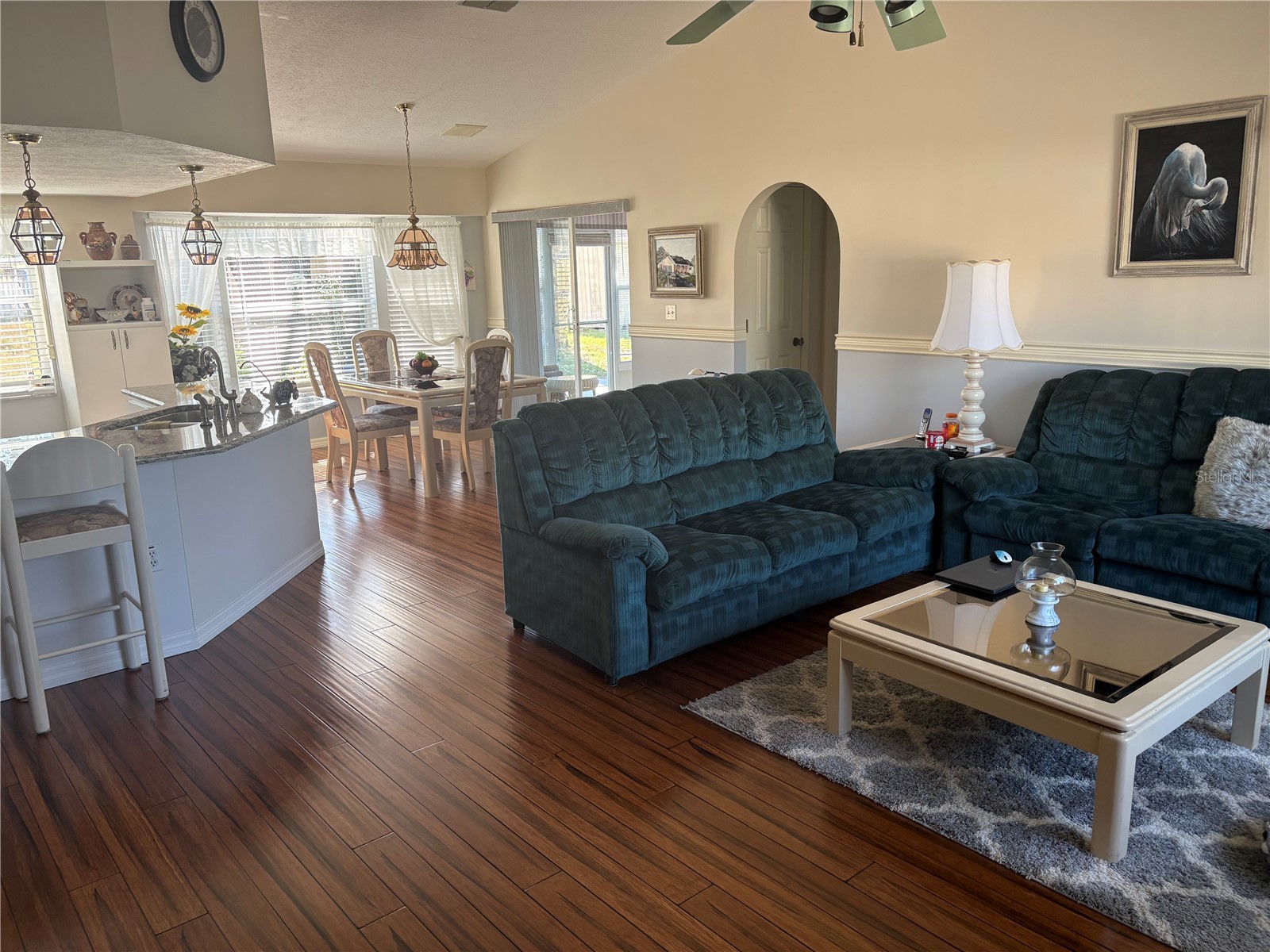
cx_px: 635
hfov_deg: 67.3
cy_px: 476
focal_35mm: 26
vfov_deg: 53.1
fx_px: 954
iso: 100
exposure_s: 1/124
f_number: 1.6
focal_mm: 5.96
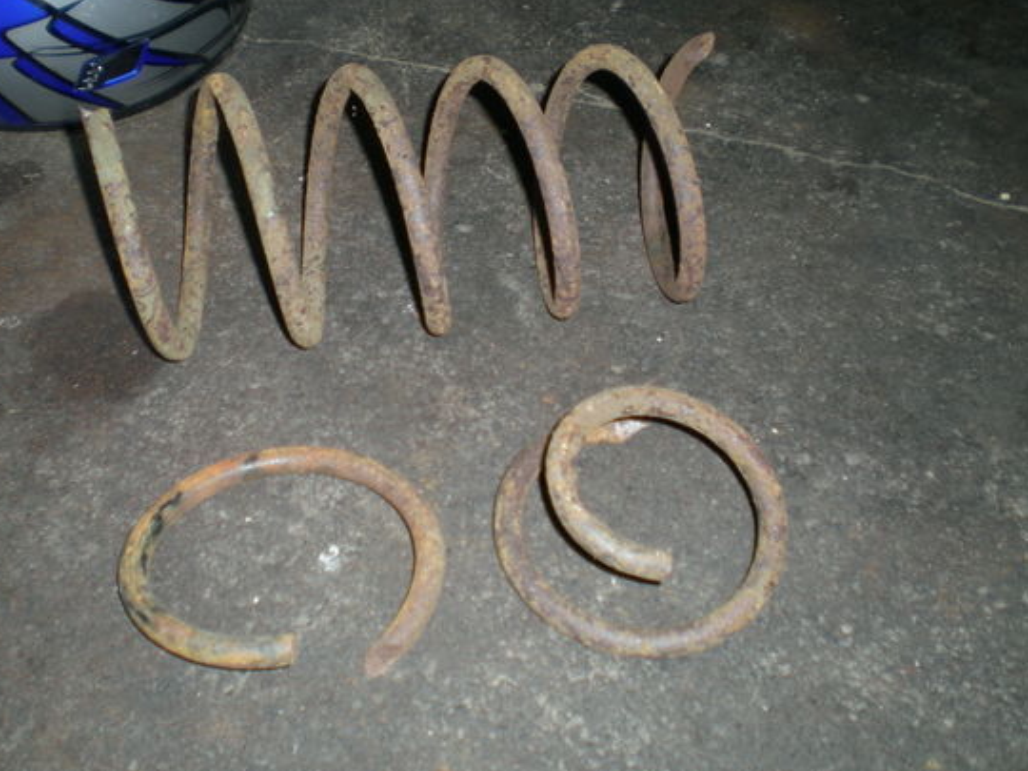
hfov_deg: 42.0
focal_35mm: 45
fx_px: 1336
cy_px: 358
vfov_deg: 32.2
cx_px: 459
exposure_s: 1/60
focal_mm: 6.3
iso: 50
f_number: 3.1
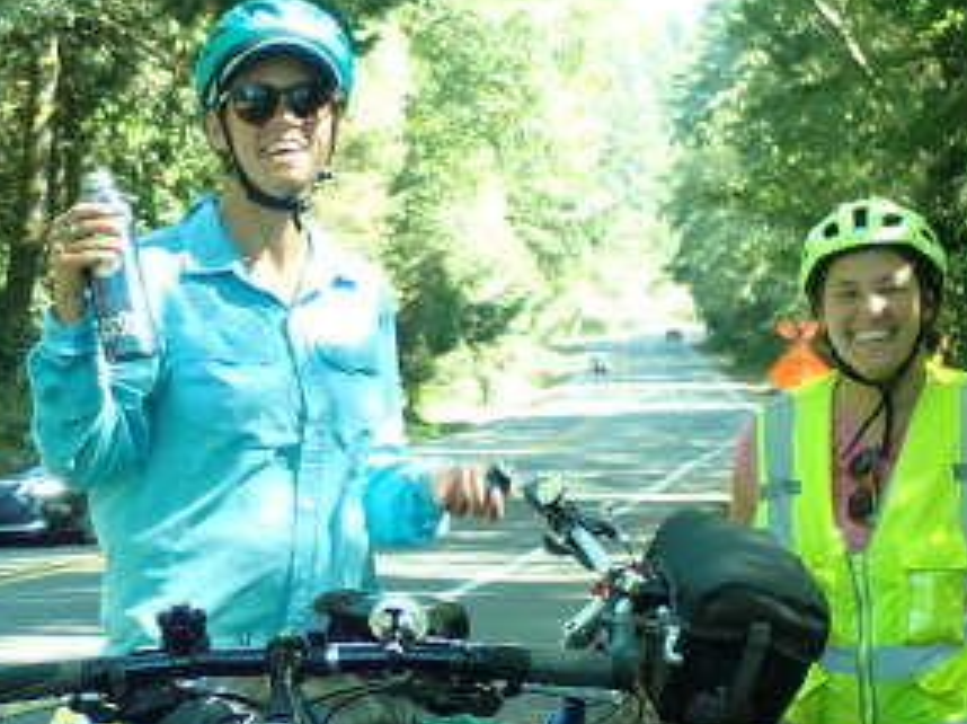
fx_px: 2372
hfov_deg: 23.0
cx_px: 534
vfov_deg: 17.3
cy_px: 526
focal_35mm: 85
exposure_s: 1/80
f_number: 3.3
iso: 200
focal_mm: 9.65
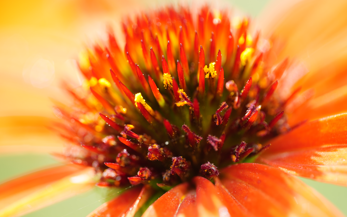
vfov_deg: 11.6
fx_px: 1069
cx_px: 173
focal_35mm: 113
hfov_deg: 18.4
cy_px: 110
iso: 400
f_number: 5.6
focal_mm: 110
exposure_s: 1/125
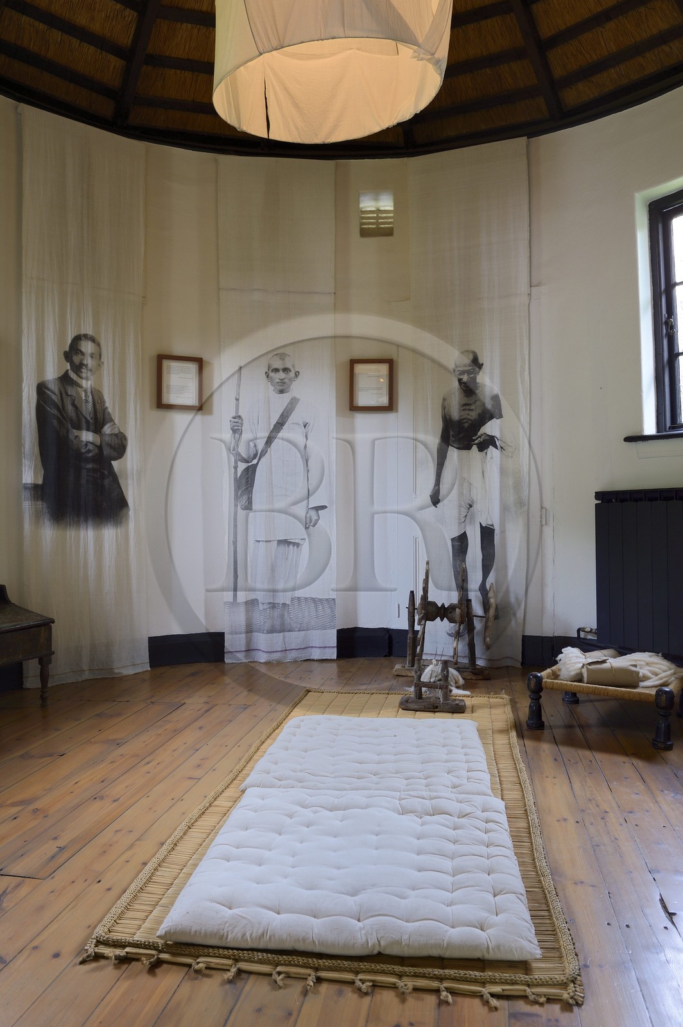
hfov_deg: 53.1
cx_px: 342
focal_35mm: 24
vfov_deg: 73.8
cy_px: 514
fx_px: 684
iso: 200
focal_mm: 24
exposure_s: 1/8
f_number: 10
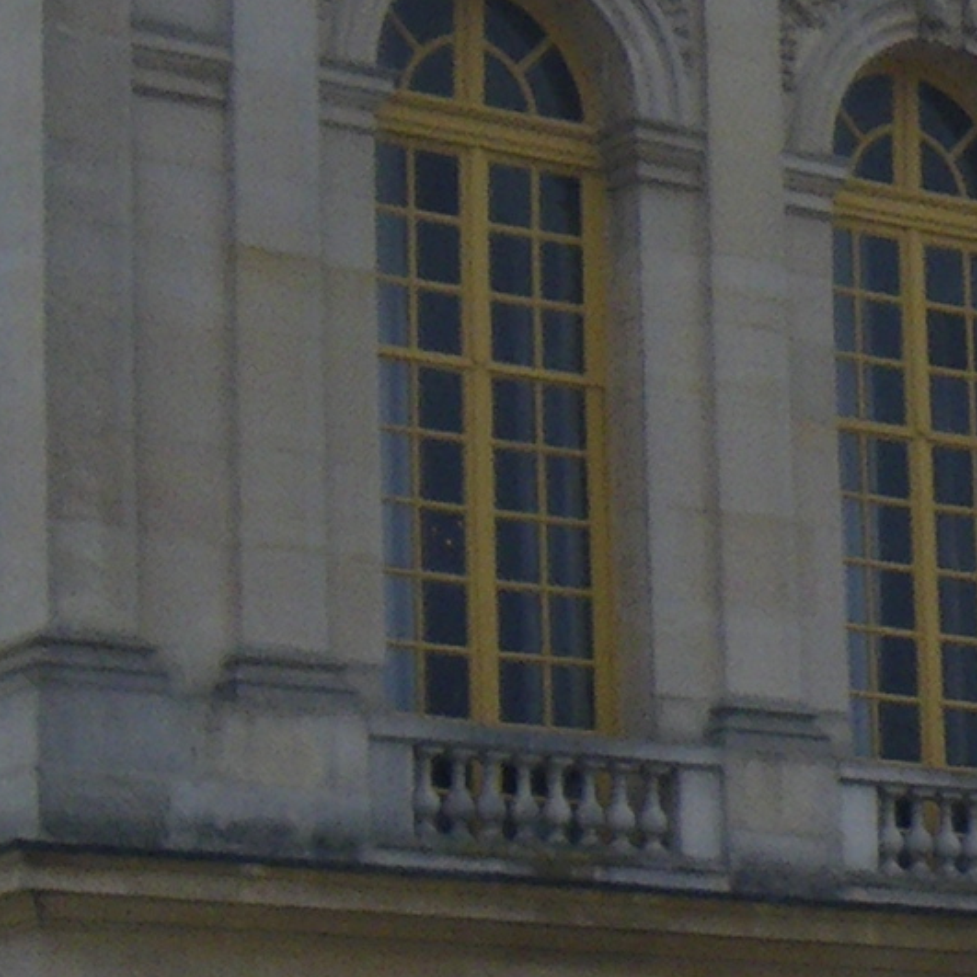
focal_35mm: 170
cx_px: 2291
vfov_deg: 10.3
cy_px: 743
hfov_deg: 9.3
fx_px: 5428
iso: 50
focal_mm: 5
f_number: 4.2
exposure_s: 1/320
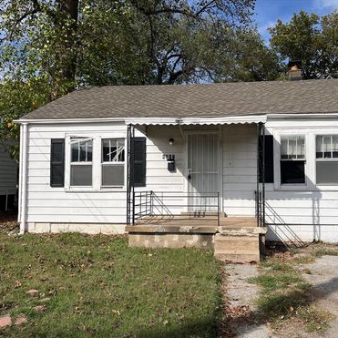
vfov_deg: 52.5
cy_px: 170
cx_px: 209
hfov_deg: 52.0
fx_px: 342
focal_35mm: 31
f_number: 1.6
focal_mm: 5.1
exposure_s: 1/5556
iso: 50
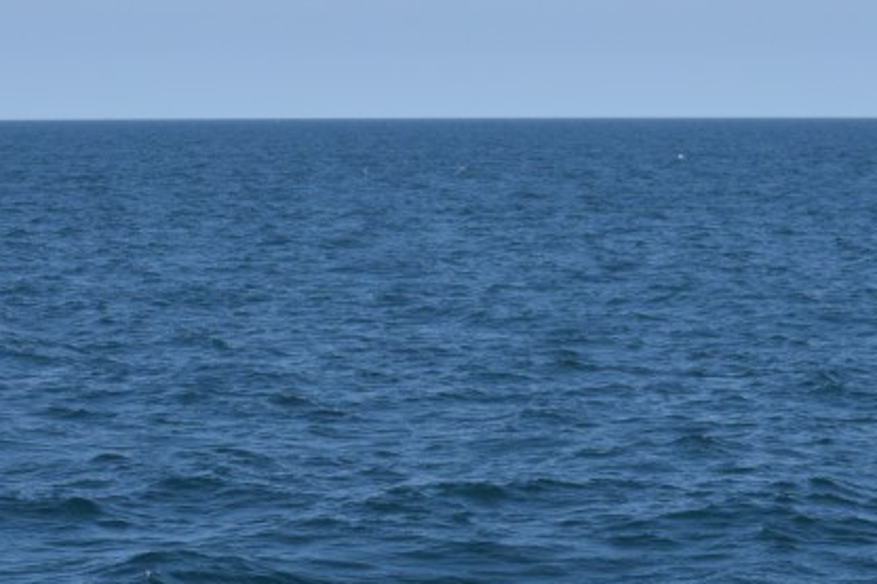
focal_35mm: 214
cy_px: 721
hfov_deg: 9.6
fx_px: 5218
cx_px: 411
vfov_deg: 6.4
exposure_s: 1/1600
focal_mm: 55
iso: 200
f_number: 5.6
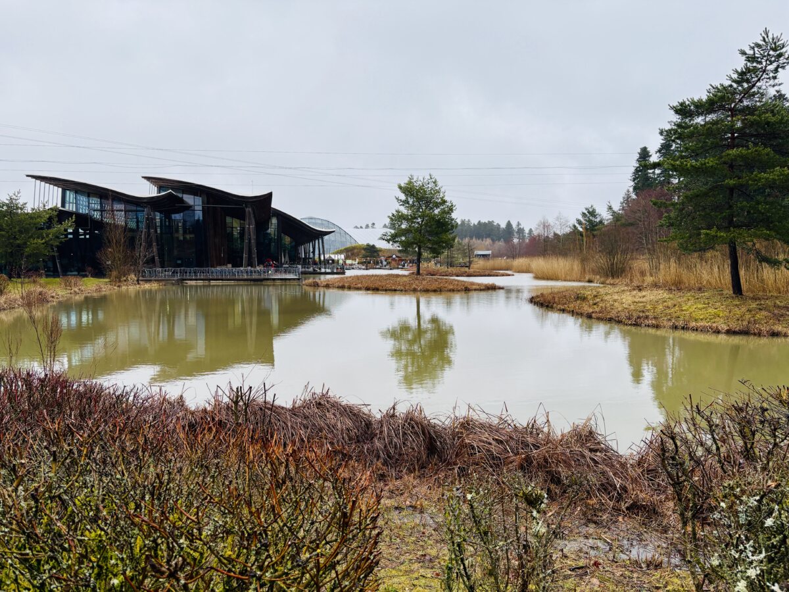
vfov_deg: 53.1
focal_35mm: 26
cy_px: 296
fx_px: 593
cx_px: 394
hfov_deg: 67.3
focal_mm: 5.96
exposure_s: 1/907
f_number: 1.6
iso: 50
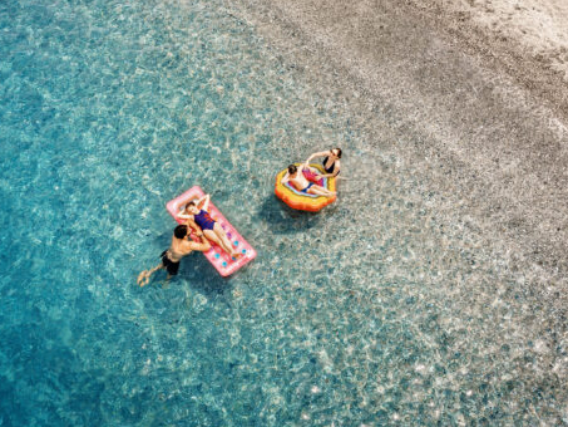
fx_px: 624
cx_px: 302
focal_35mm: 38
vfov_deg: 37.6
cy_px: 175
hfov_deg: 48.9
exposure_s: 1/800
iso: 100
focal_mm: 10.26
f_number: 7.1
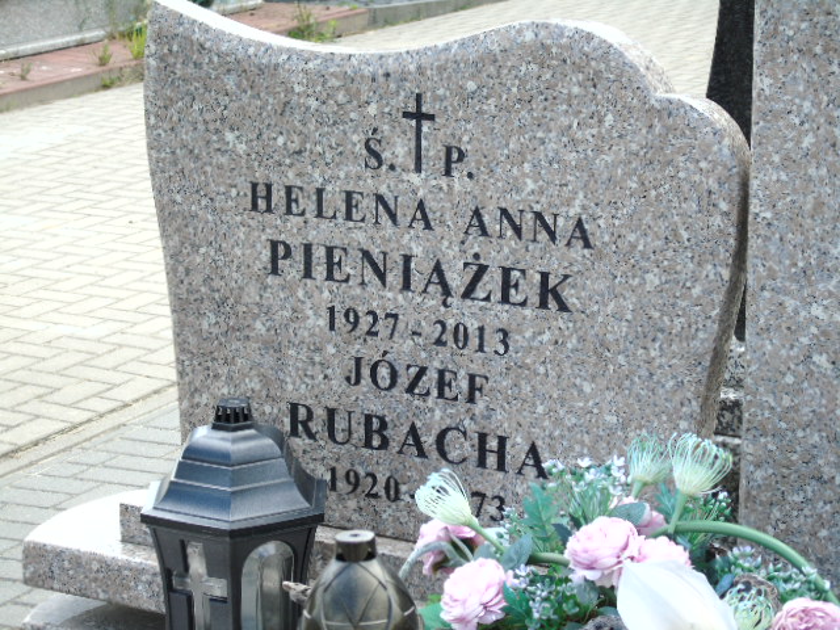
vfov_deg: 15.7
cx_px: 420
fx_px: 2281
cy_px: 315
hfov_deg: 20.9
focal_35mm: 94
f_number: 4.3
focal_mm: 17
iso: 80
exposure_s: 1/250
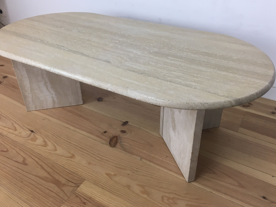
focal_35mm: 32
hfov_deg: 56.8
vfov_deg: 44.1
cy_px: 95
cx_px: 130
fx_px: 255
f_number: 2.2
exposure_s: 1/33
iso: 25
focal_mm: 4.15
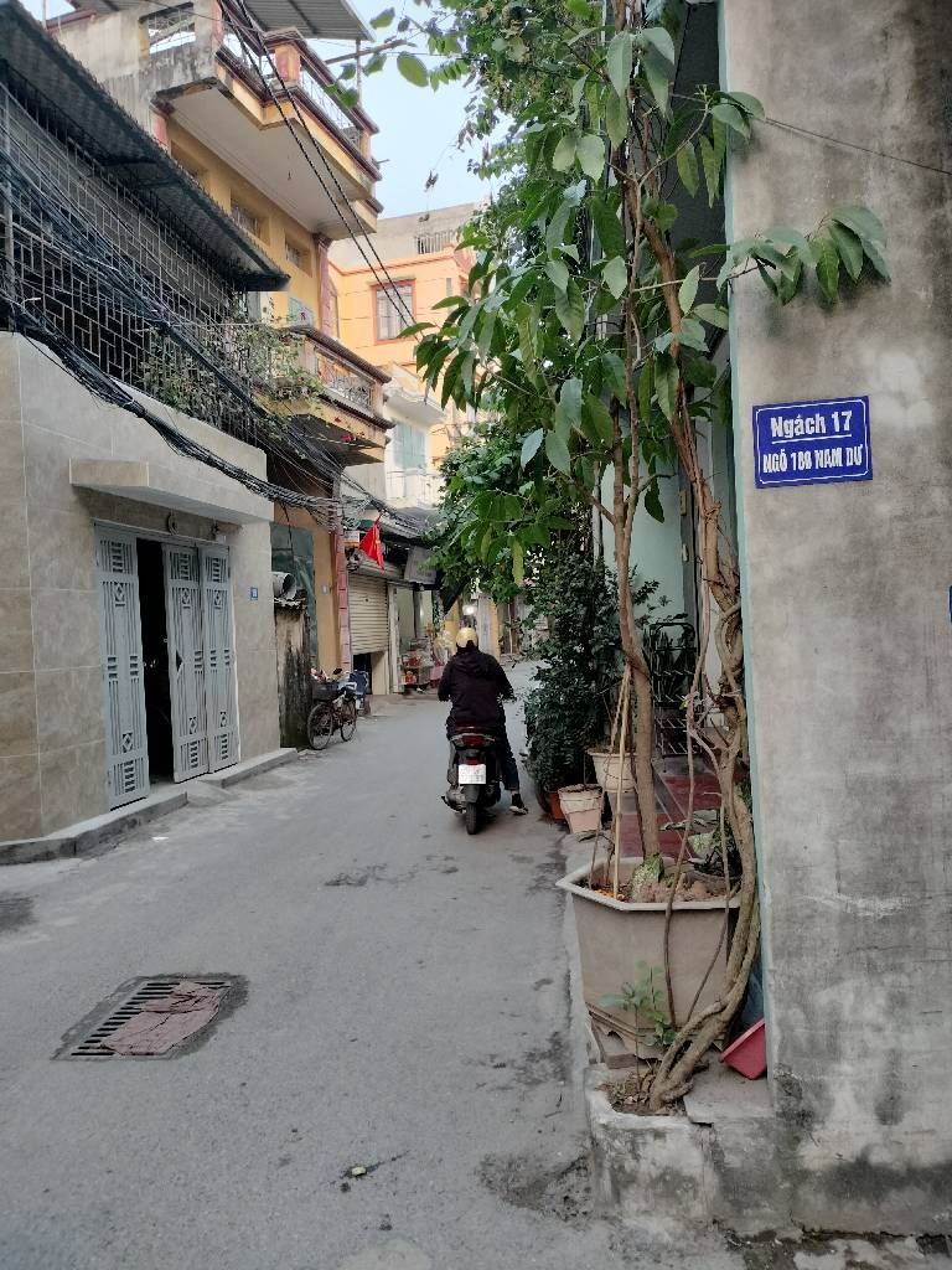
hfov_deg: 51.4
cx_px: 476
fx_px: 990
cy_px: 635
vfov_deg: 65.3
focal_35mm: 27
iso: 328
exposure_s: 1/50
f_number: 1.7
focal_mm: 4.71
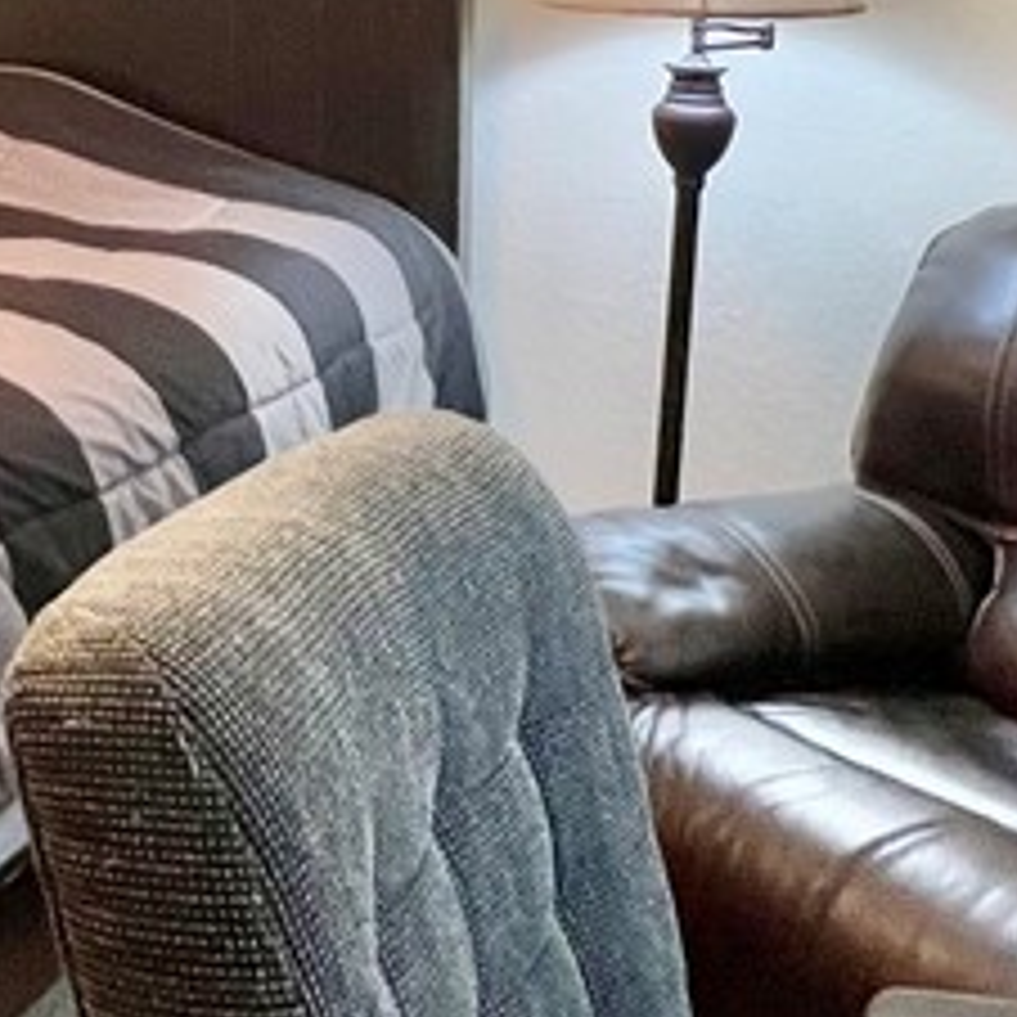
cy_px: 18
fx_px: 1728
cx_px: -189
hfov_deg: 28.7
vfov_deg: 30.6
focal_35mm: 52
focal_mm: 1.57
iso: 250
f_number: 1.8
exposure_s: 1/60
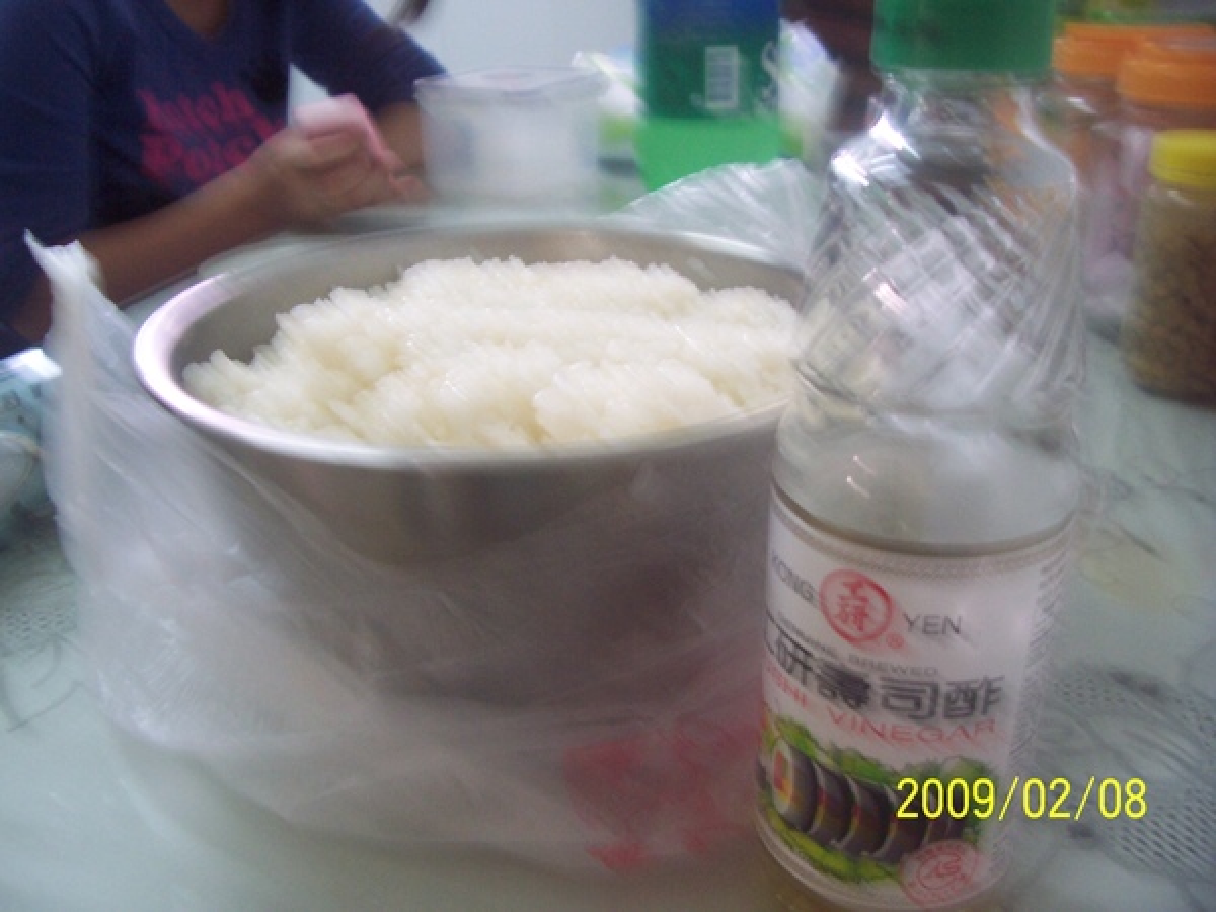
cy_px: 456
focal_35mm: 34
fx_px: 1194
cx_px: 608
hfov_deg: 54.0
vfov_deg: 41.8
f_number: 2.7
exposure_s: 1/8
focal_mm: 5.6
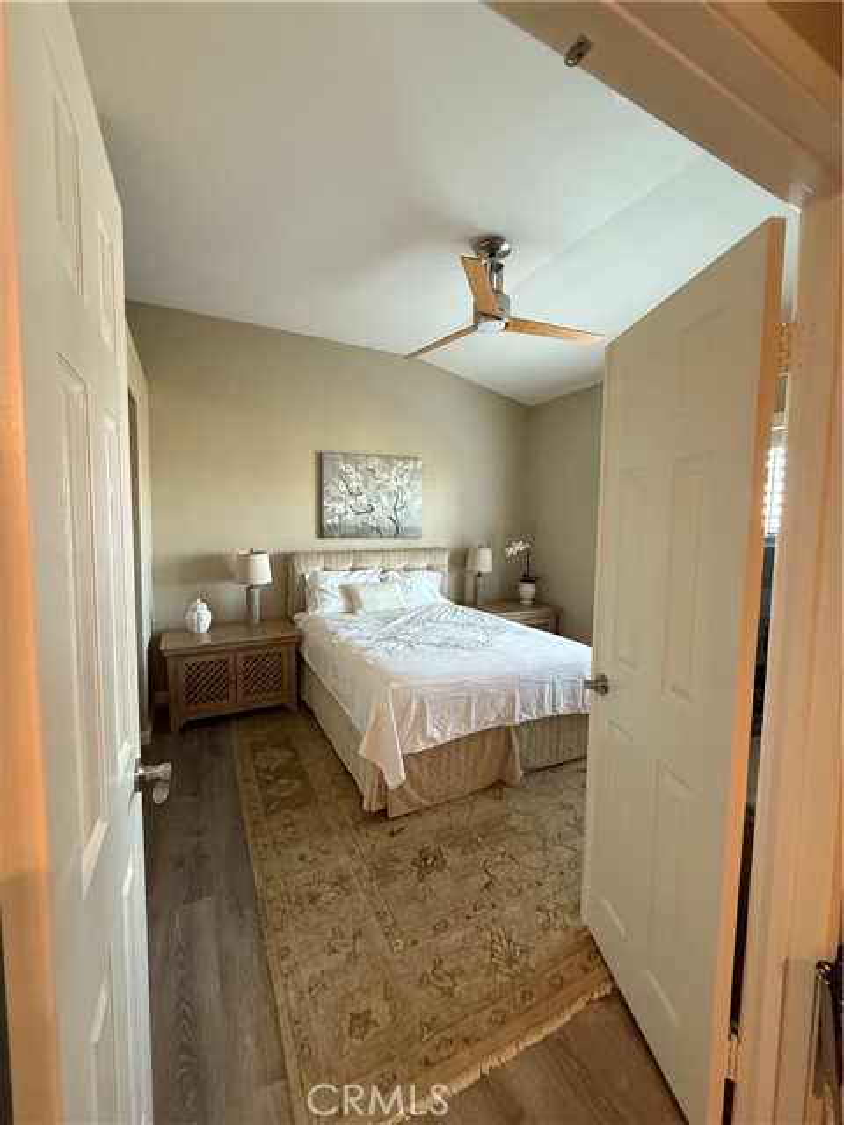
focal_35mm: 14
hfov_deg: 85.7
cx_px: 422
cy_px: 562
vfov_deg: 102.1
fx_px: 455
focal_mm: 2.22
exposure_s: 1/60
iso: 500
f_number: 2.2
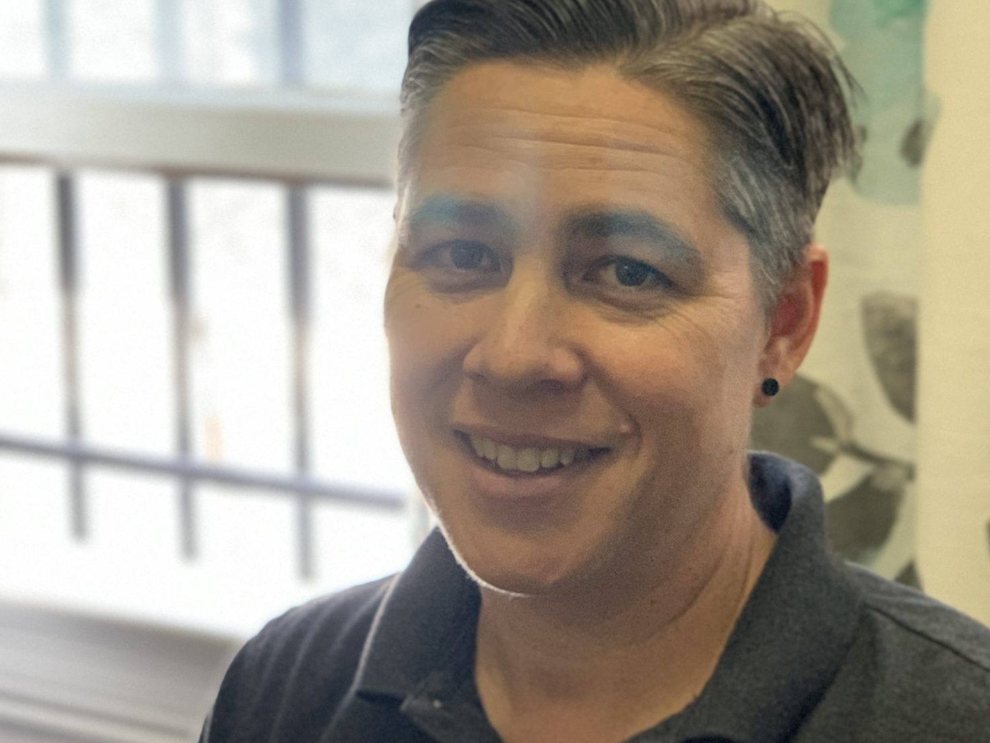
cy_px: 318
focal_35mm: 90
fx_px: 2574
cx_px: 387
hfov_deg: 21.7
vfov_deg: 16.4
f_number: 2.4
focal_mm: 6
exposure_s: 1/60
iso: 200
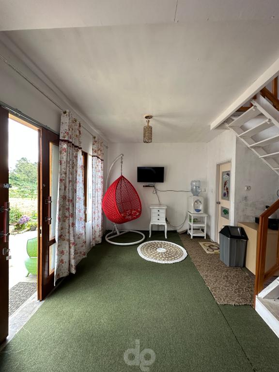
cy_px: 186
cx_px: 140
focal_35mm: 14
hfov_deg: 85.7
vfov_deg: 102.1
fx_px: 150
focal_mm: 2.22
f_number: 2.2
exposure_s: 1/99
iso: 125
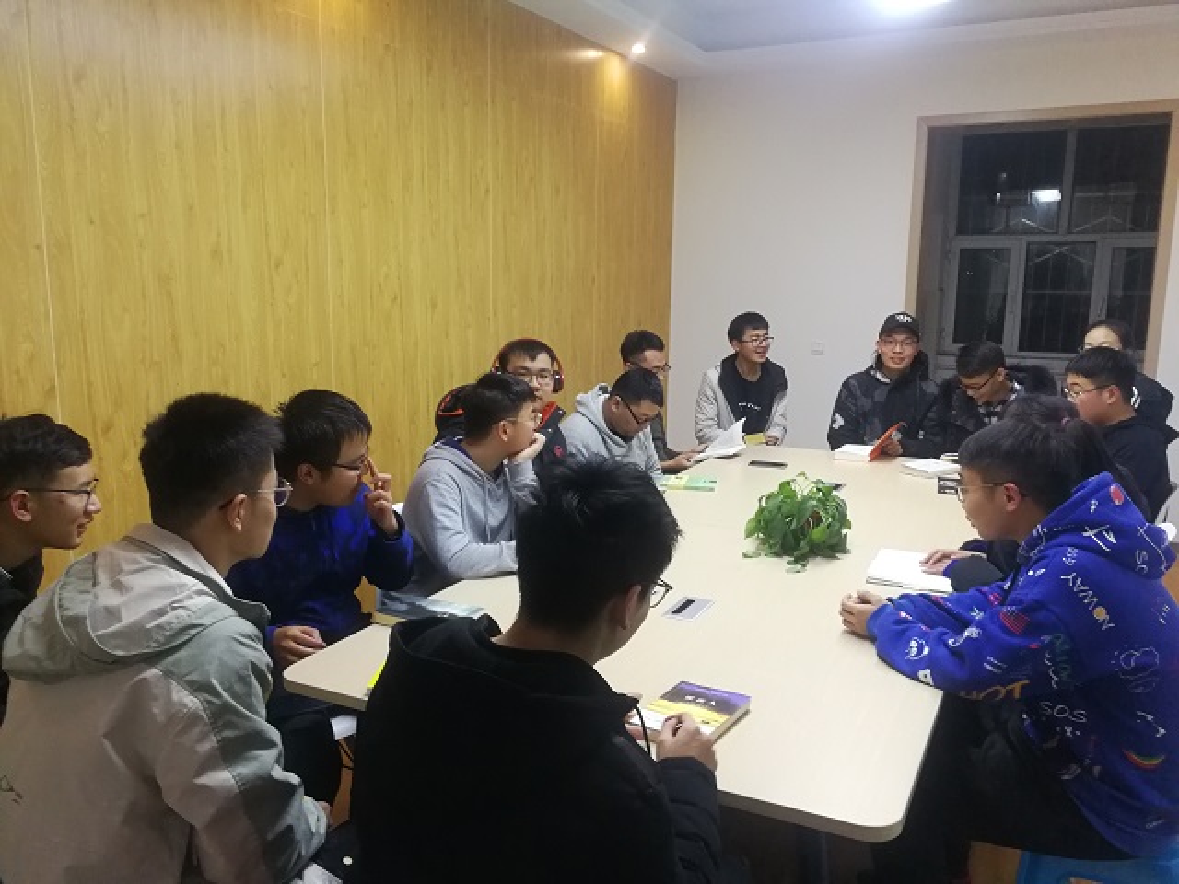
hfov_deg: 65.3
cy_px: 442
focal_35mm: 27
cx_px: 590
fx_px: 920
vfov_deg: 51.4
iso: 400
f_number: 2.2
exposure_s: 1/100
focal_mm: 3.95
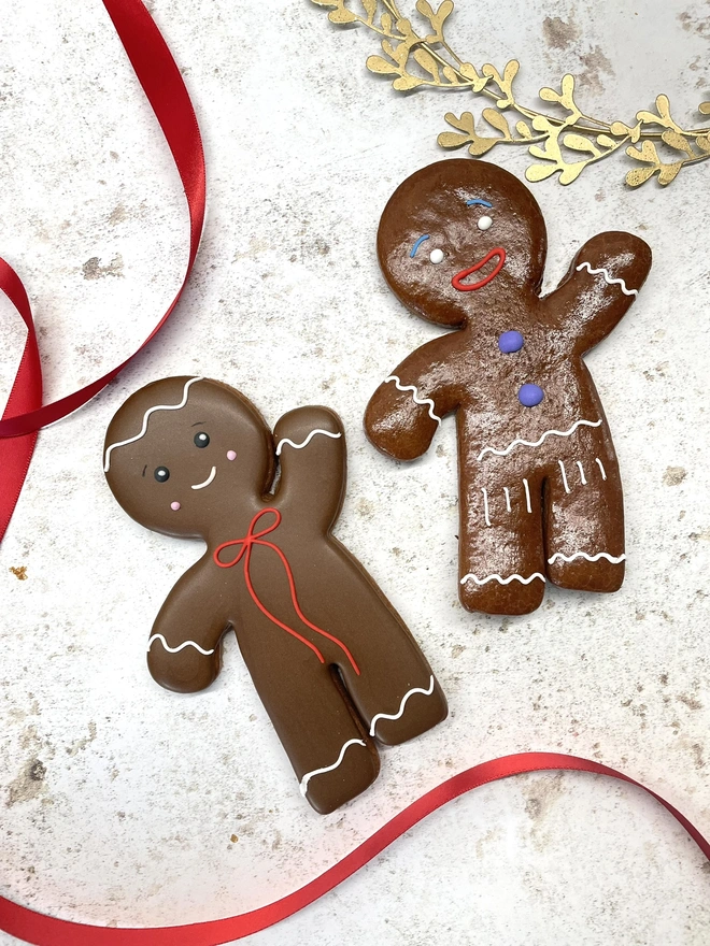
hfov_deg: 53.1
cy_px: 473
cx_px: 355
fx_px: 711
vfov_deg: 67.3
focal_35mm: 26
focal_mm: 4.2
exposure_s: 1/121
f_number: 1.6
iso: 125
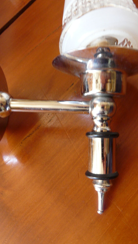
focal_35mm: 31
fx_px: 202
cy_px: 122
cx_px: 79
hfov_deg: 37.7
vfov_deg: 62.6
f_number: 5.6
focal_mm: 4.6
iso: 200
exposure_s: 1/8
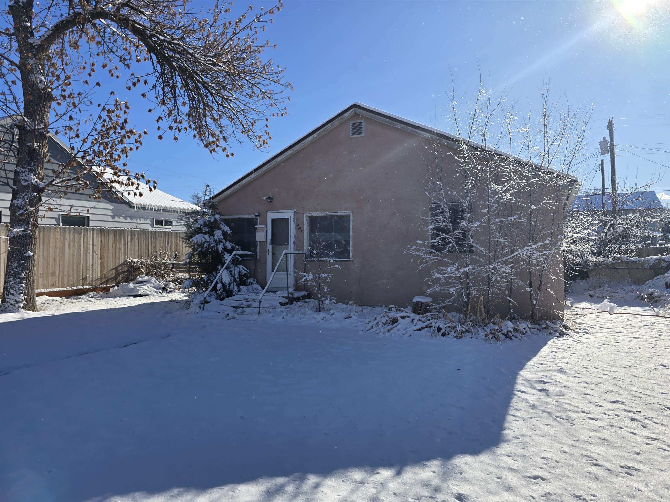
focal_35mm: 23
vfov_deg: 58.9
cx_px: 335
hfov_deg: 73.9
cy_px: 251
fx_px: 445
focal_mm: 6.3
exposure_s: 1/1235
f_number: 1.7
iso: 12
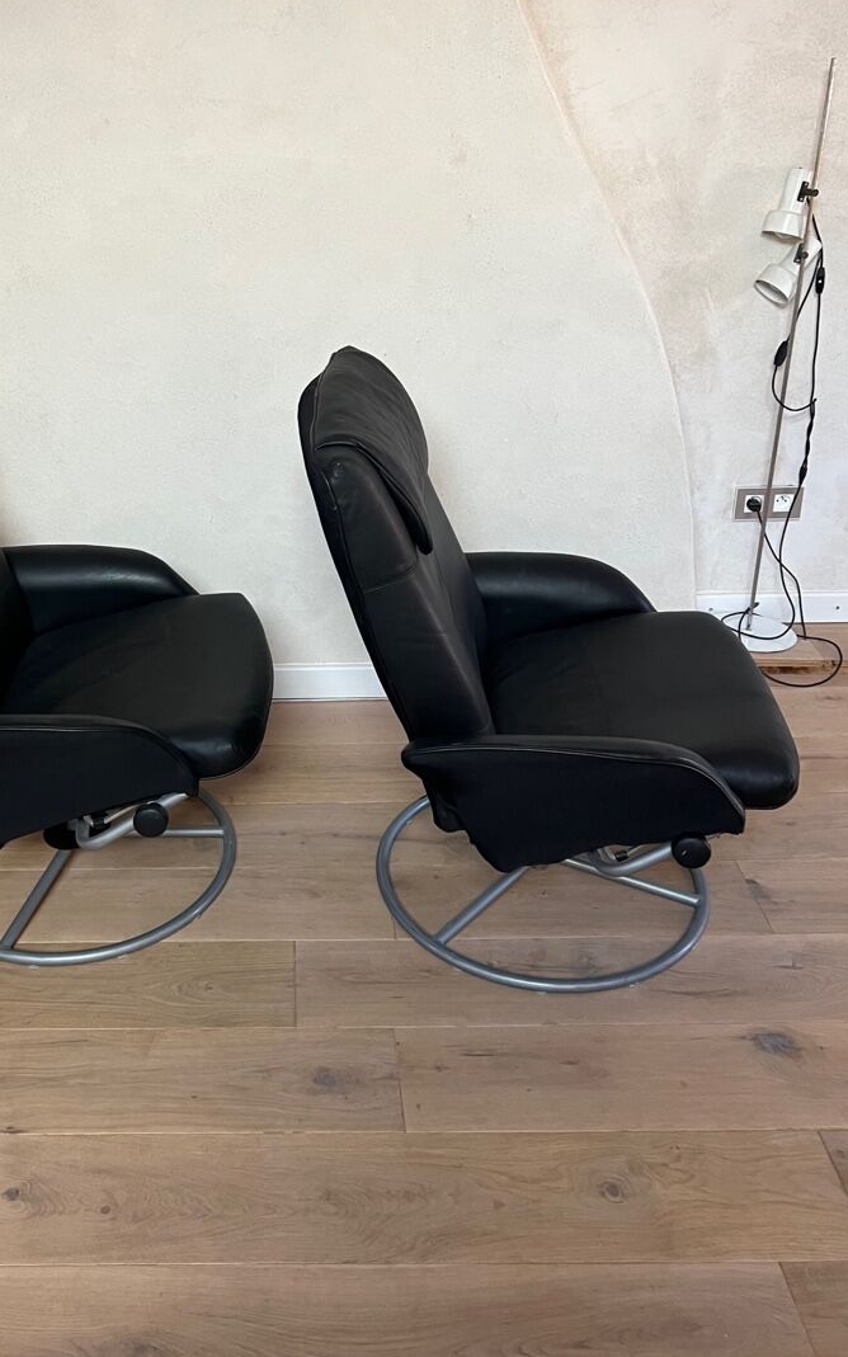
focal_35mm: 33
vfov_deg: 57.8
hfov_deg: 37.8
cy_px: 555
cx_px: 264
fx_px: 1220
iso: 160
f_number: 1.5
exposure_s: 1/60
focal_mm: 5.7
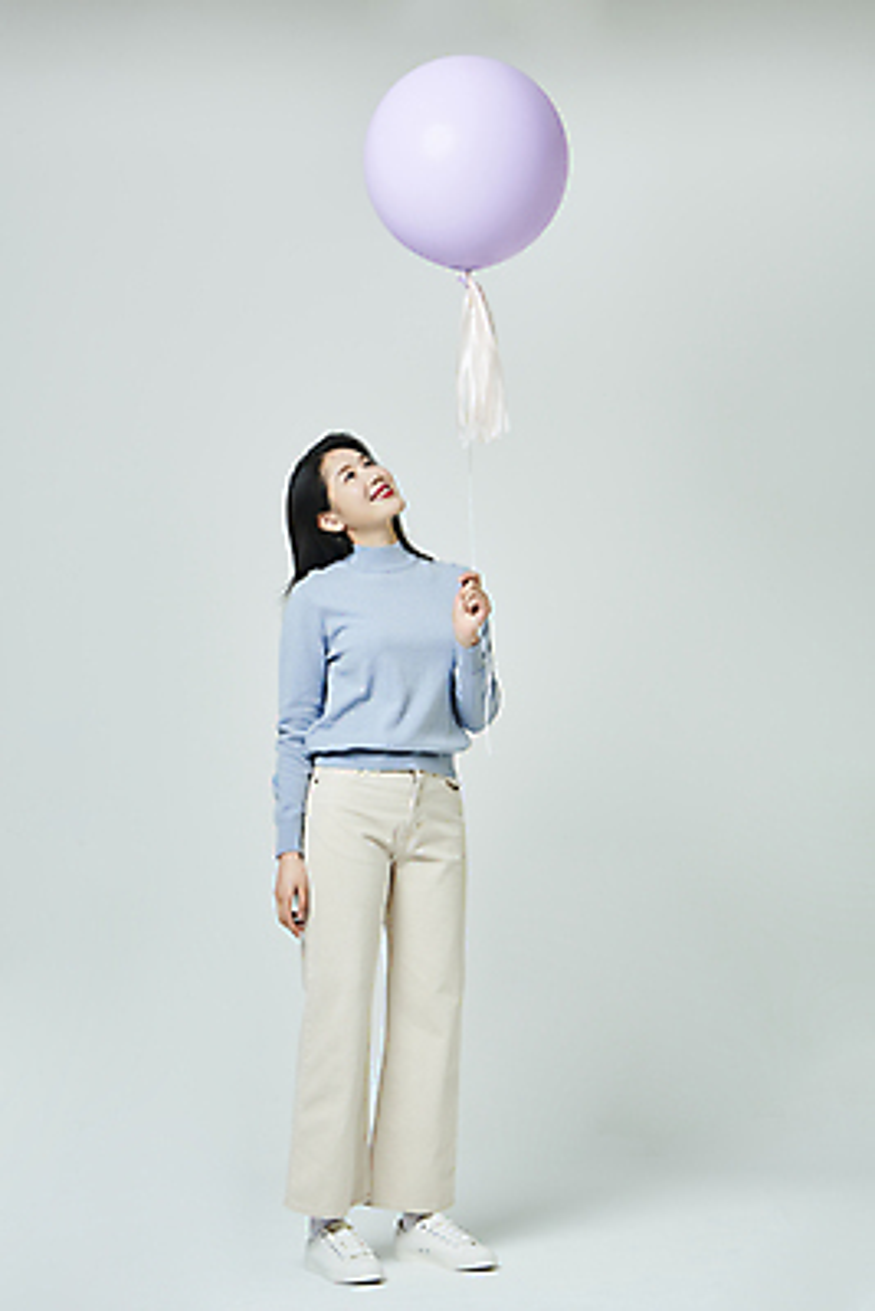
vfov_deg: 32.4
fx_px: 2258
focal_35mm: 62
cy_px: 656
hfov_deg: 21.9
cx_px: 438
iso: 100
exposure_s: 1/125
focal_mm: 62
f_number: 11
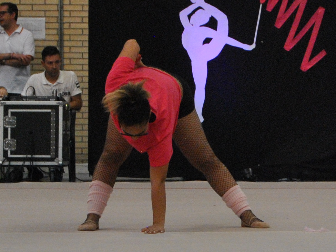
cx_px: 292
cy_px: 100
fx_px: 2398
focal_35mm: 247
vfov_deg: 6.0
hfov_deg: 8.0
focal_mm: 46
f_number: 6.3
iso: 800
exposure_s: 1/160
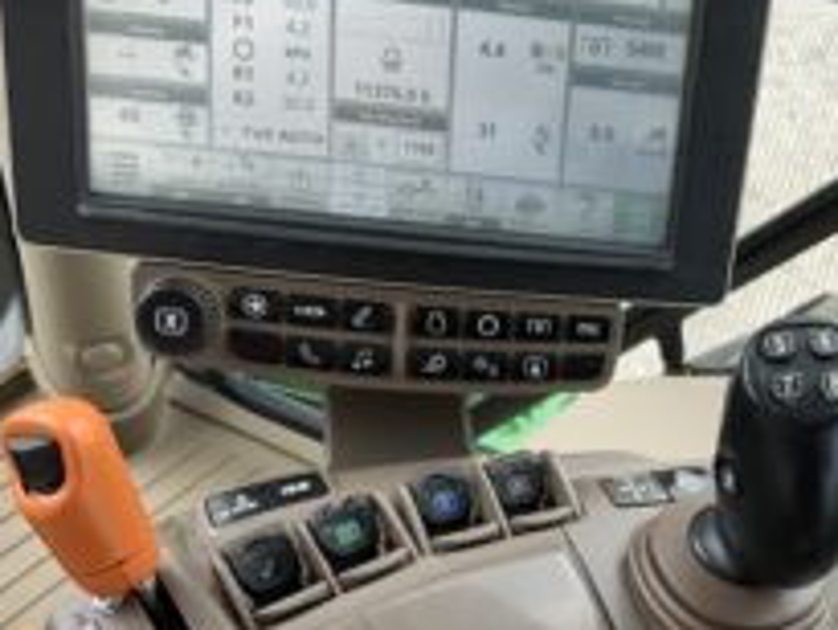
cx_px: 630
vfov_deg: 28.0
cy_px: 511
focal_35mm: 51
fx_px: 1235
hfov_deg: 36.6
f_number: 1.8
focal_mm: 3
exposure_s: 1/147
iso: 16
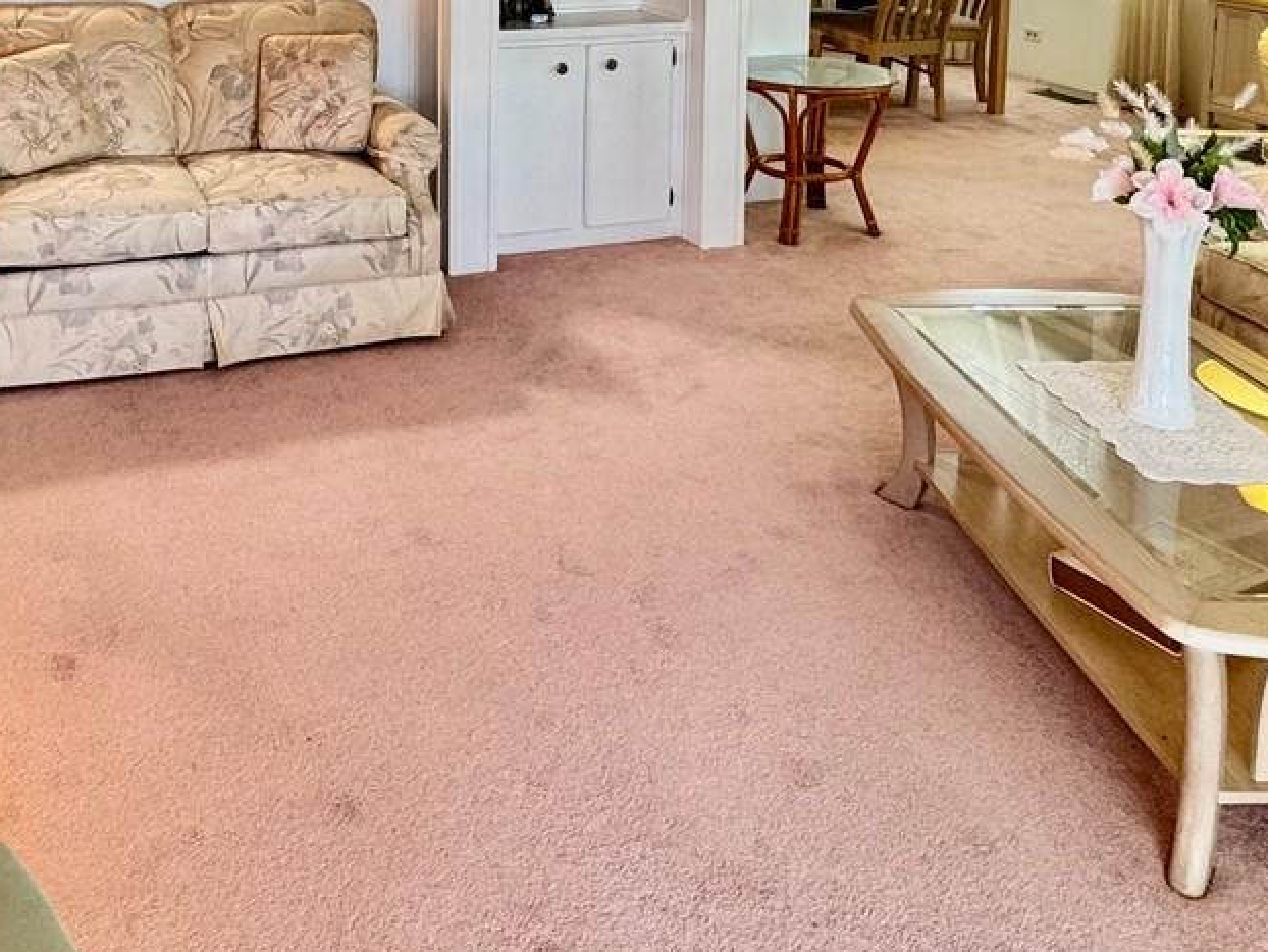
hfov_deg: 49.9
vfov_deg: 34.5
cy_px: -82
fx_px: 1319
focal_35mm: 36
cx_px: 369
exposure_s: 1/60
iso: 160
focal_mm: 2.22
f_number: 2.2
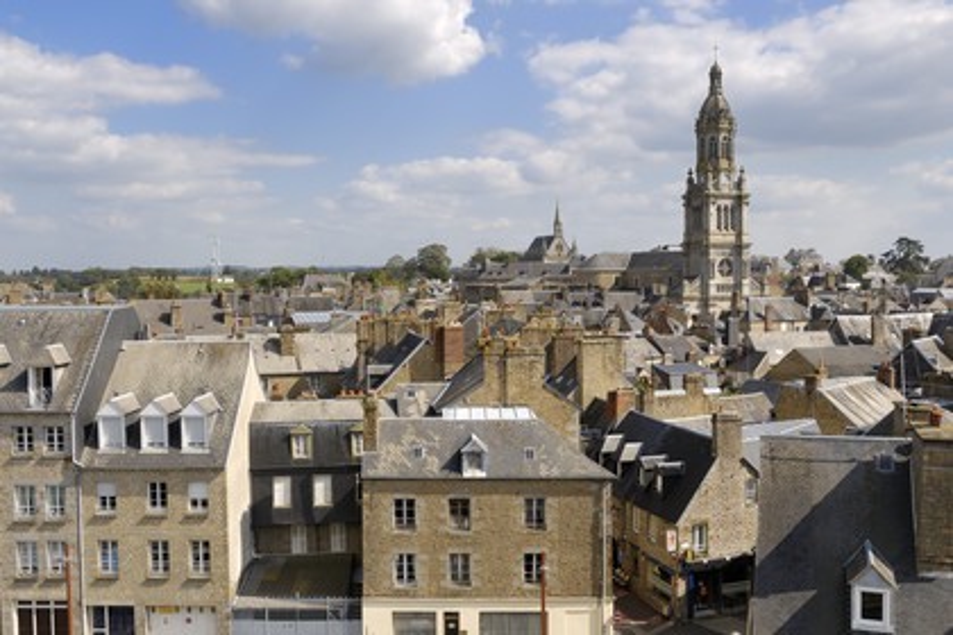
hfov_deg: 57.2
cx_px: 476
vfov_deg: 40.0
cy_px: 318
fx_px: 874
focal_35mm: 33
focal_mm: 22
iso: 100
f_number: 8.5
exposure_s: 1/160
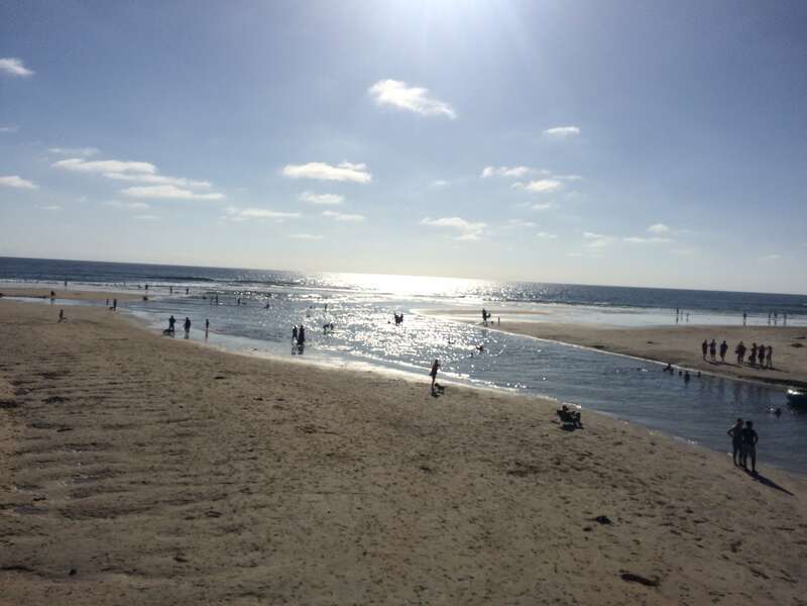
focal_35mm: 29
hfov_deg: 61.7
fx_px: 676
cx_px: 404
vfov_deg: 48.2
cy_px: 303
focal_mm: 4.15
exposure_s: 1/13699
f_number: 2.2
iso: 32
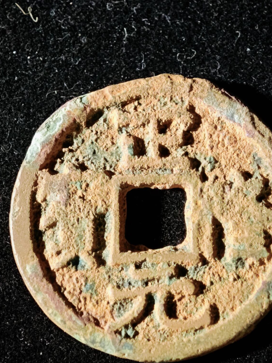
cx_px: 155
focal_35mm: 127
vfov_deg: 15.5
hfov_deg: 11.7
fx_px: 1331
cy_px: 203
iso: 500
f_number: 2
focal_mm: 9
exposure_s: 1/100
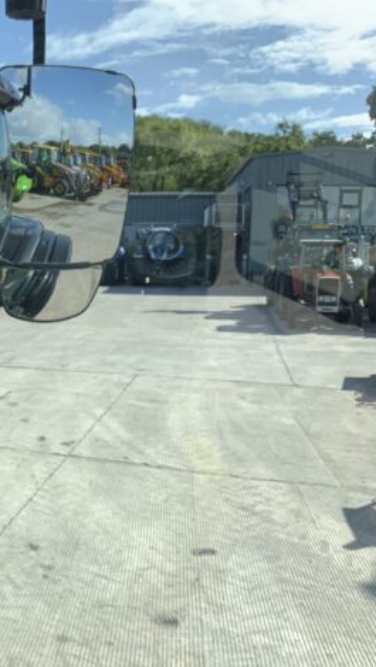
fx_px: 761
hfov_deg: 25.5
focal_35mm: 43
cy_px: 328
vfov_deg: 47.3
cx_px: -51
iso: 16
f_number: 1.8
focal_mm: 3
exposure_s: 1/1055
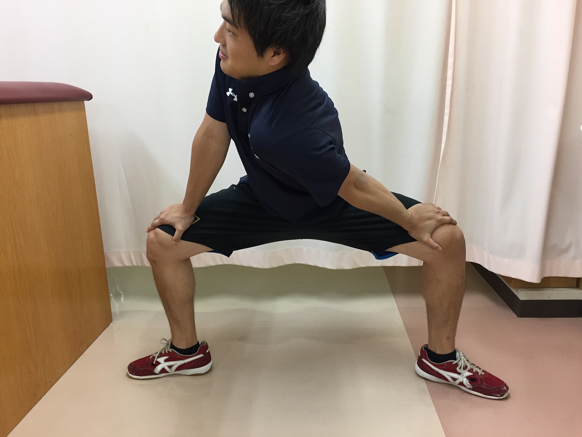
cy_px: 218
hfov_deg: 61.7
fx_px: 488
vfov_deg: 48.2
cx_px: 291
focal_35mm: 29
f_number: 2.2
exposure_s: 1/30
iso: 50
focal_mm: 4.15
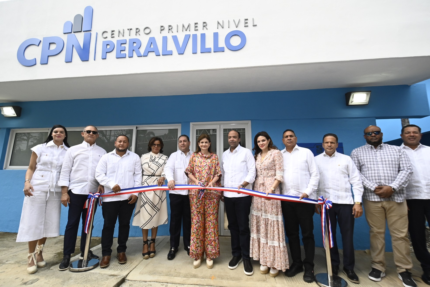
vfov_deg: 77.3
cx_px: 215
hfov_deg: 100.4
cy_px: 144
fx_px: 179
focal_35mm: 15
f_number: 4
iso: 1600
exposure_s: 1/6400
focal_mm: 10
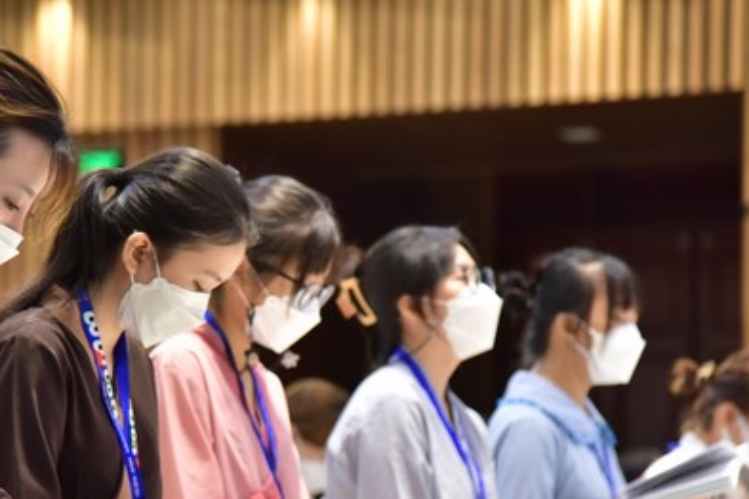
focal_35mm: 182
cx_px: 238
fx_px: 3786
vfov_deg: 7.5
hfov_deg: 11.3
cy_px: 345
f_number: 4
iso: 2500
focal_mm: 110
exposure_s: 1/125
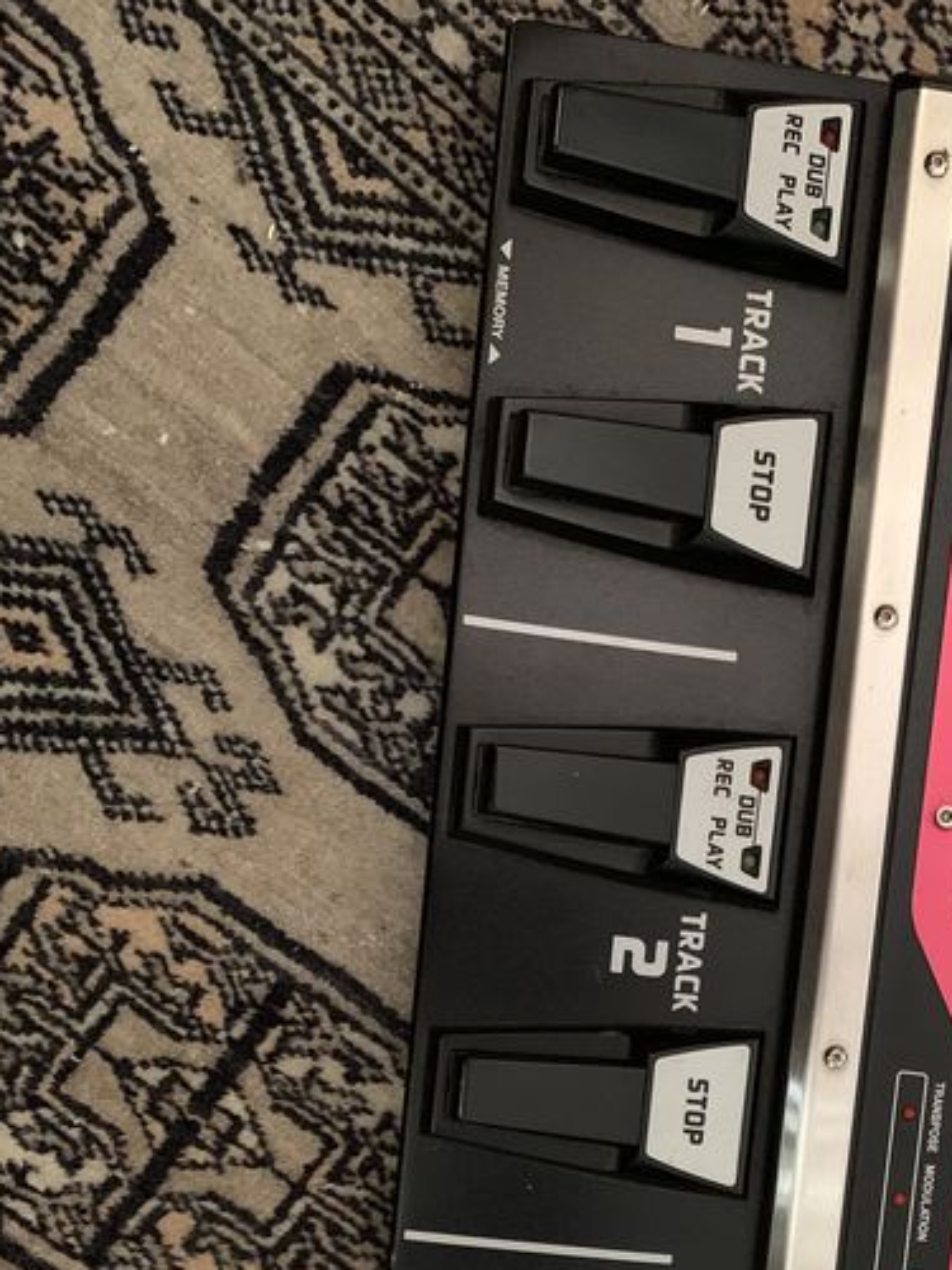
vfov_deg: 34.4
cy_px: 1184
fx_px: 1907
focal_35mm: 52
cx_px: 779
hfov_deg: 27.4
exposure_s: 1/24
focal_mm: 4.25
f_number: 1.8
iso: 640
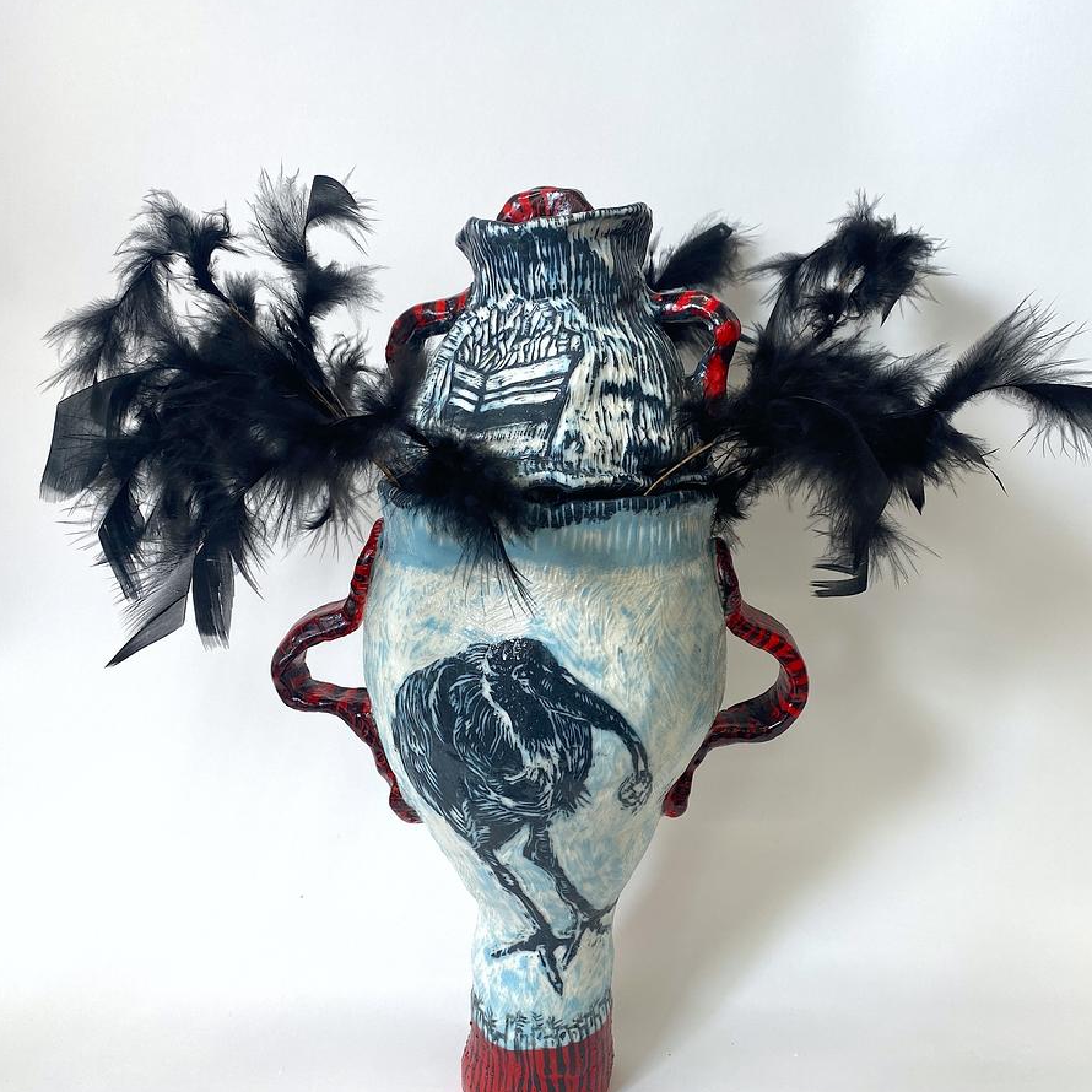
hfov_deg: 52.5
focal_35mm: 31
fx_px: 1106
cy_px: 625
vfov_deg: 52.3
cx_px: 546
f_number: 1.8
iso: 32
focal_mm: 4.25
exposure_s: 1/100
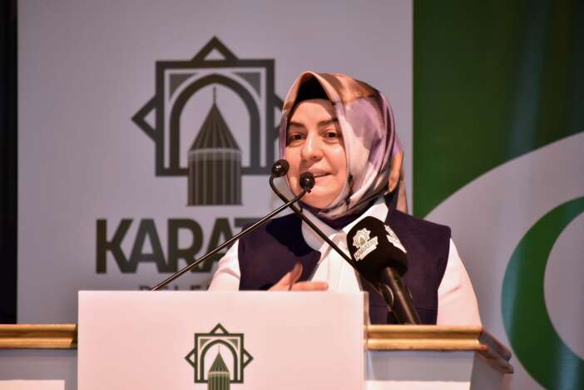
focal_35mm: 300
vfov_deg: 4.6
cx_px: 292
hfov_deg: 6.9
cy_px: 195
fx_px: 4869
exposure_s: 1/80
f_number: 5.6
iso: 1250
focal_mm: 300
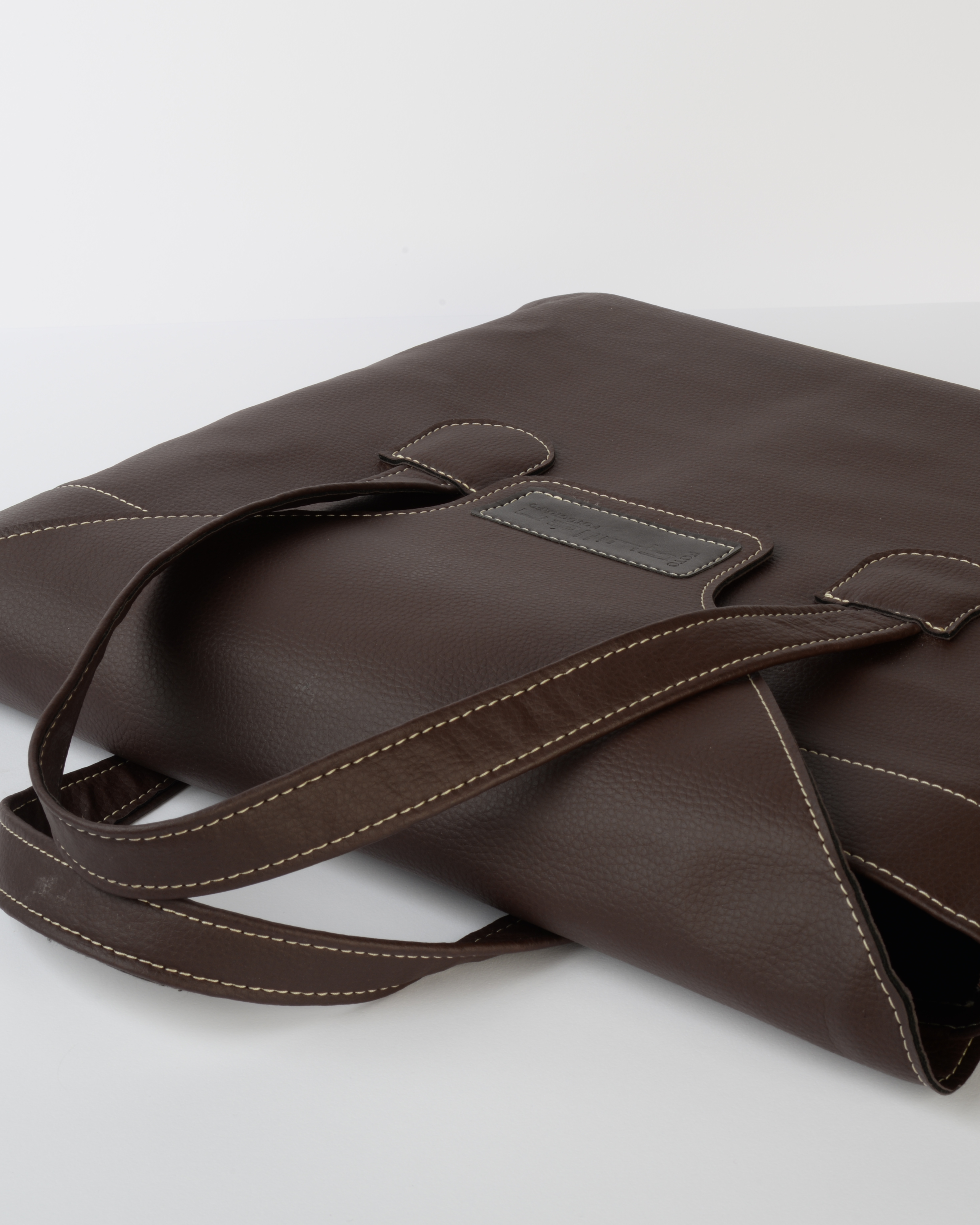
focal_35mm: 71
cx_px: 678
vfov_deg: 26.8
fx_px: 2574
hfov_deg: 21.4
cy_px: 608
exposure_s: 1/125
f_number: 16
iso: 100
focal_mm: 50
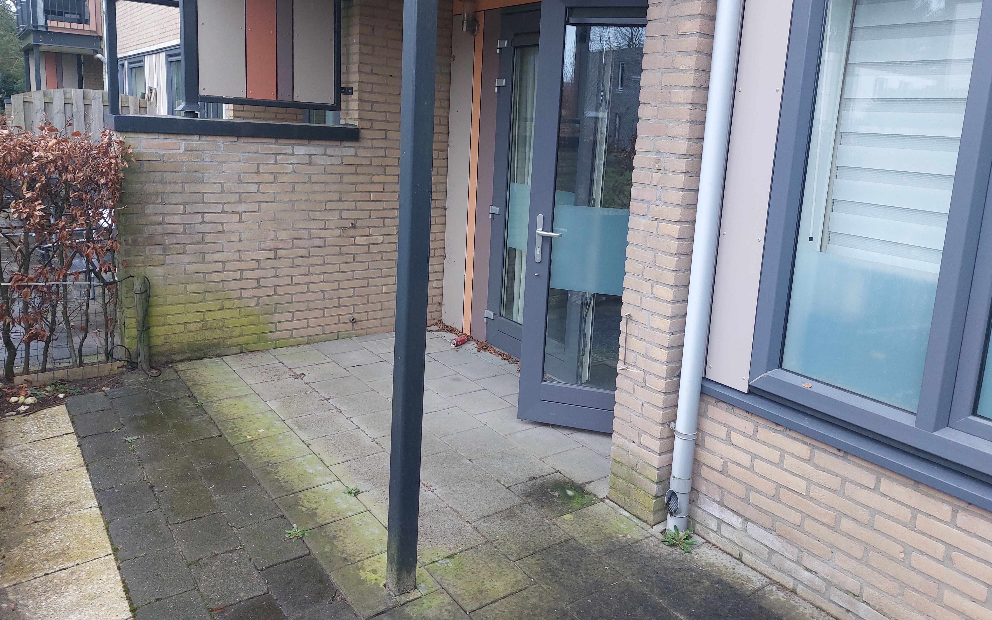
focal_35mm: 27
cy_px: 248
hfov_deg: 68.4
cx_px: 504
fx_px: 730
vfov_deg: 45.8
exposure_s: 1/100
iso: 200
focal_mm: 5.23
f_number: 1.8
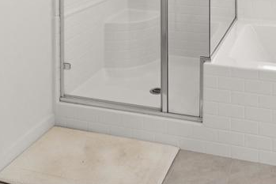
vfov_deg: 24.2
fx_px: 360
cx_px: 200
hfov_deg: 40.9
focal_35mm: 47
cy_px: -70
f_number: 11
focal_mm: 16
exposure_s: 1/30
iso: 400
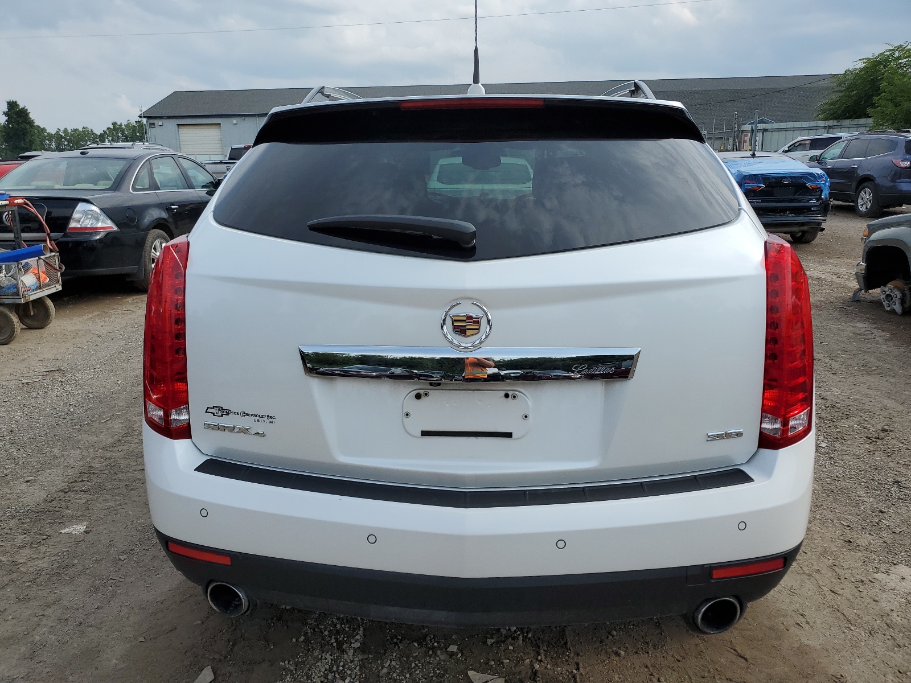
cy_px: 342
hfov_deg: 67.3
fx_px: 684
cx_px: 456
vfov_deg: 53.1
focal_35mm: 26
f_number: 1.5
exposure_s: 1/3333
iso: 50
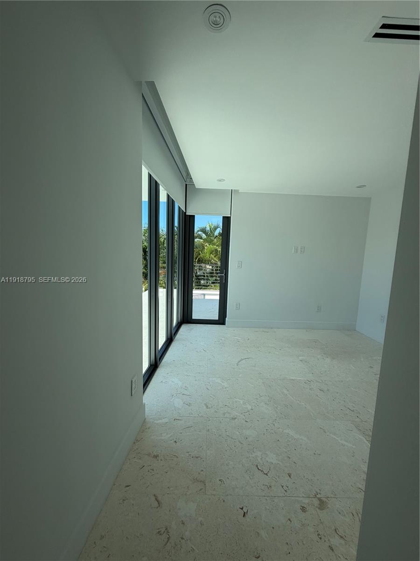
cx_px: 210
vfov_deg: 102.1
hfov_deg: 85.7
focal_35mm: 14
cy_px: 280
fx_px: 226
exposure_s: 1/564
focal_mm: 2.22
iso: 40
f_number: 2.2
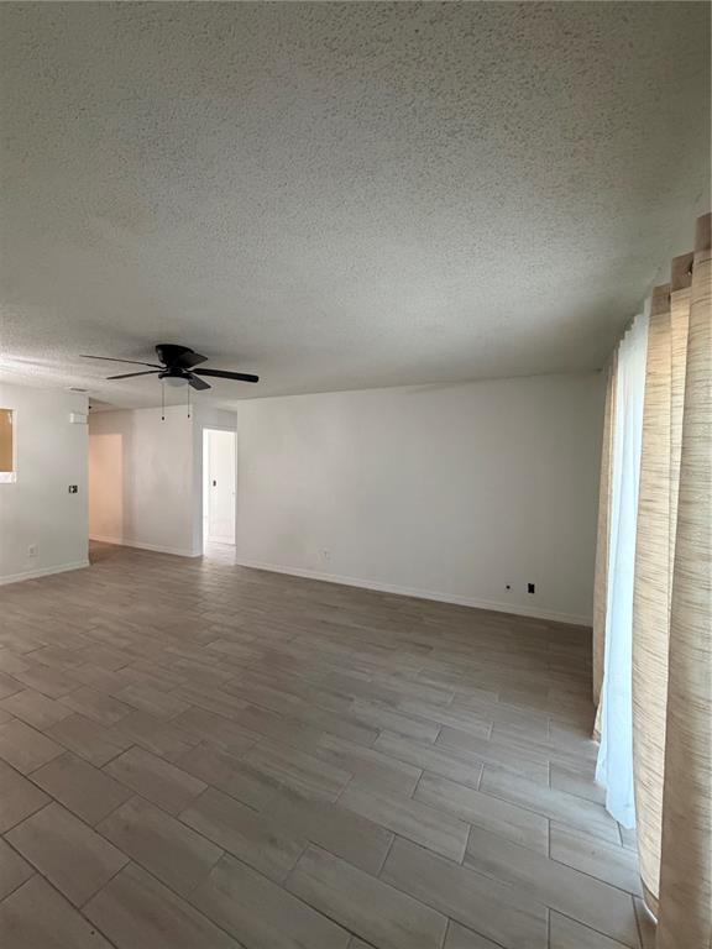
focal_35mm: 14
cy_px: 474
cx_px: 356
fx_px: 384
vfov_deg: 102.1
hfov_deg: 85.7
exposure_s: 1/60
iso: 400
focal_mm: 2.22
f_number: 2.2
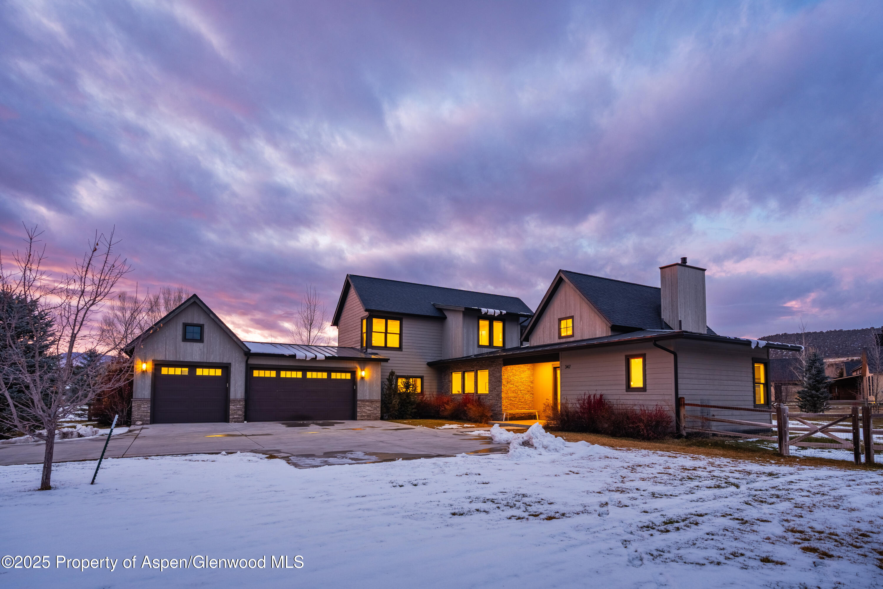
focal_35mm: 18
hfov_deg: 88.4
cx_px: 442
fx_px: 454
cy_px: 294
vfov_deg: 65.9
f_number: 8
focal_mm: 18.5
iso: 400
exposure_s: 1/40
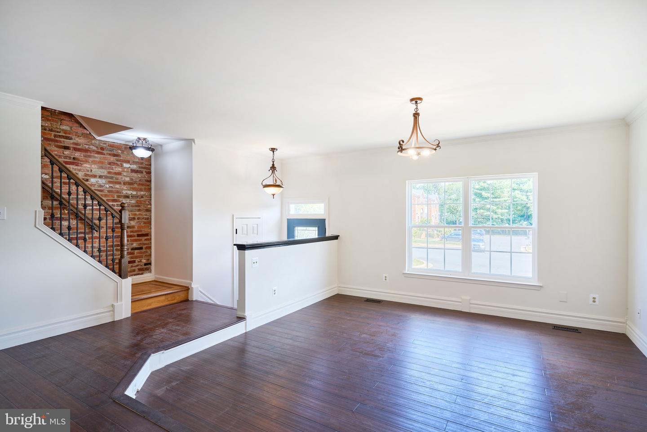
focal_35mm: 18
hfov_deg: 90.0
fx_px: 323
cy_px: 216
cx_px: 324
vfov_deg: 67.4
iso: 100
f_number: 8
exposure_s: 1/30
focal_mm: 18
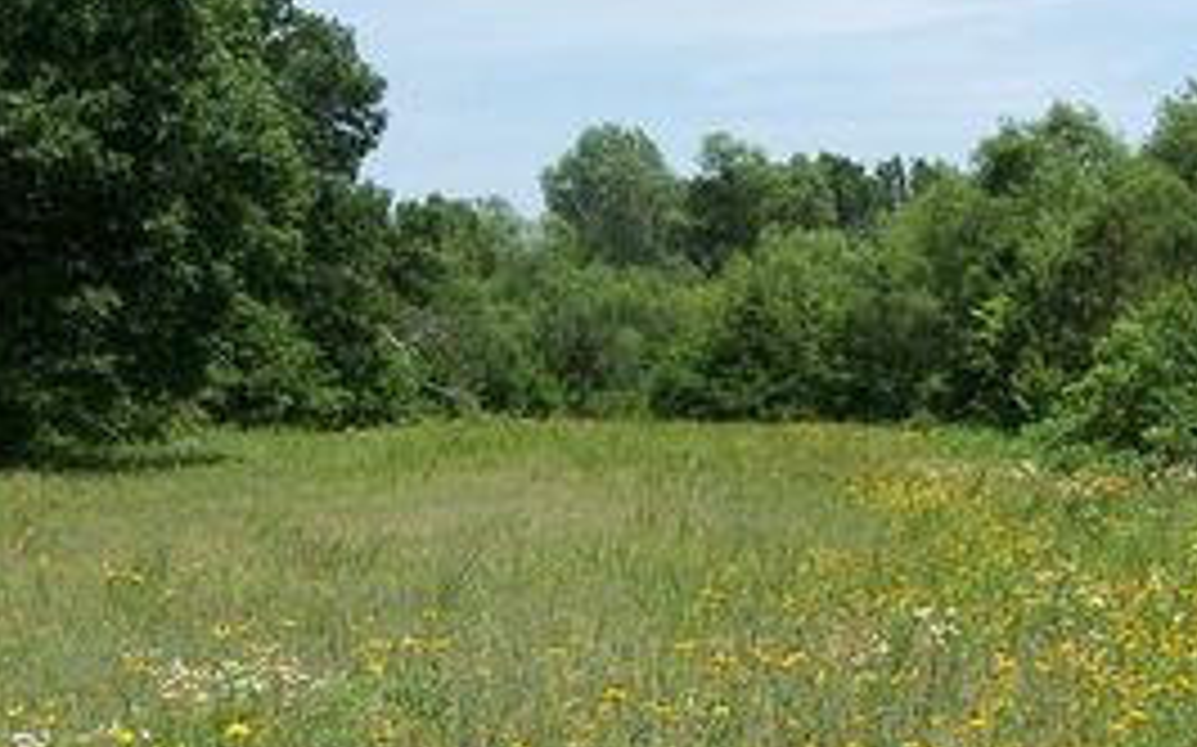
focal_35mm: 65
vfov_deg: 20.0
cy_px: 374
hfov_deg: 31.5
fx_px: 2120
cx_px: 706
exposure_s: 1/800
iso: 80
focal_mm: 6.3
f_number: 4
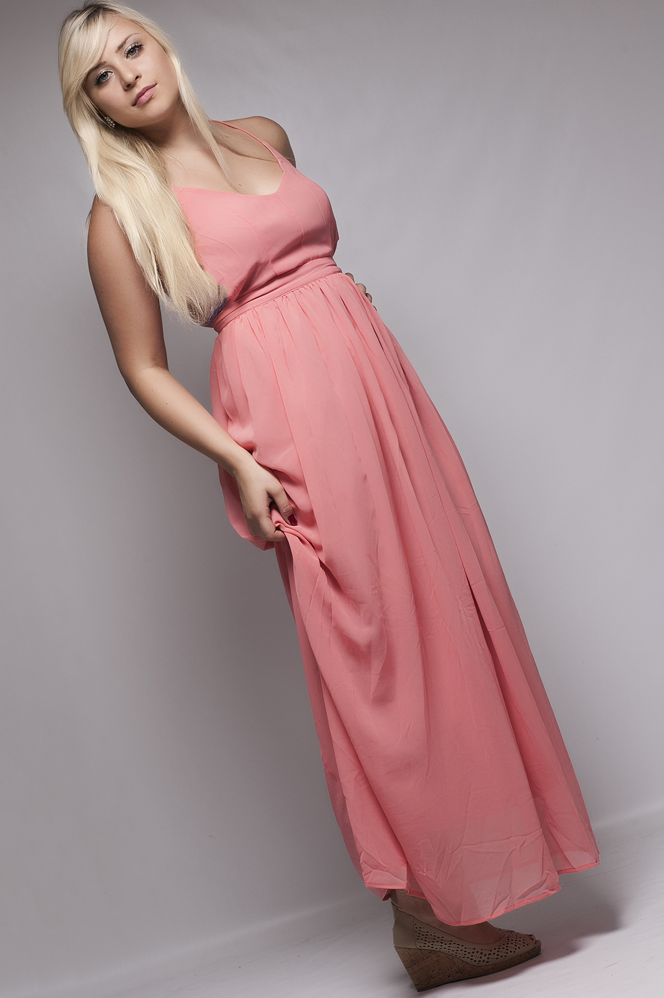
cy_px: 499
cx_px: 332
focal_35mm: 75
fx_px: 2078
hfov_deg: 18.2
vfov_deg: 27.0
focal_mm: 50
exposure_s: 1/500
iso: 200
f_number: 11
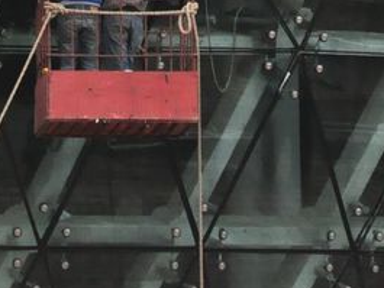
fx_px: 6324
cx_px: 136
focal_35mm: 570
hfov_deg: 3.5
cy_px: -172
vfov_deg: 2.6
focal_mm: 105
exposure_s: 1/1600
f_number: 5.6
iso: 1600
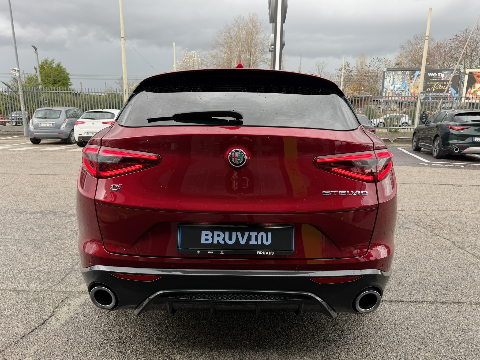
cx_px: 240
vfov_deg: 56.8
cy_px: 180
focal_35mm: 24
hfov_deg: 71.6
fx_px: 333
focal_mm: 6.76
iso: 64
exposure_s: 1/121
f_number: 1.78
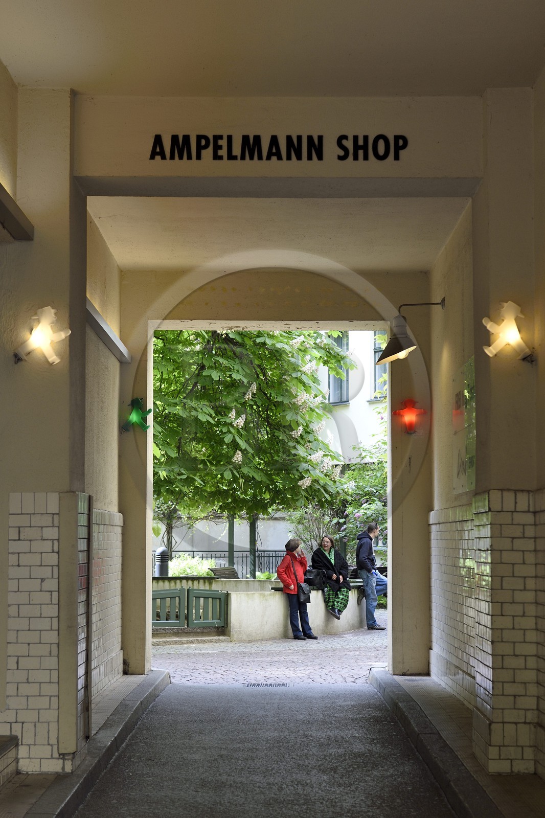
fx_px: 1499
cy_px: 409
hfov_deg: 20.6
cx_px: 272
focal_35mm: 66
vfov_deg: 30.5
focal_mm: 66
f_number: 5.6
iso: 400
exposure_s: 1/160
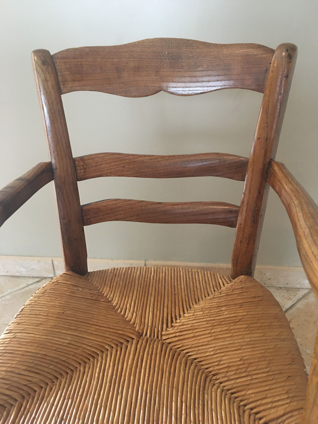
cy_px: 212
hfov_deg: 48.2
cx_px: 159
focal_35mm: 29
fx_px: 355
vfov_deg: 61.7
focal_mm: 4.15
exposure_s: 1/17
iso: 125
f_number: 2.2
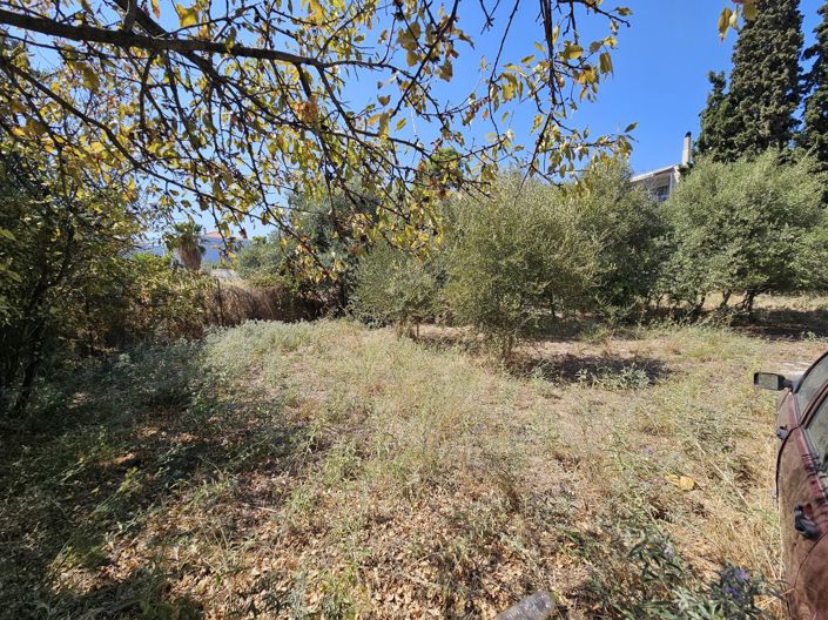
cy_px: 310
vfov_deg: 89.9
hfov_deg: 106.2
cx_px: 414
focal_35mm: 13
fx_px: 311
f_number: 2.2
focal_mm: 2.2
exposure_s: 1/1484
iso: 50
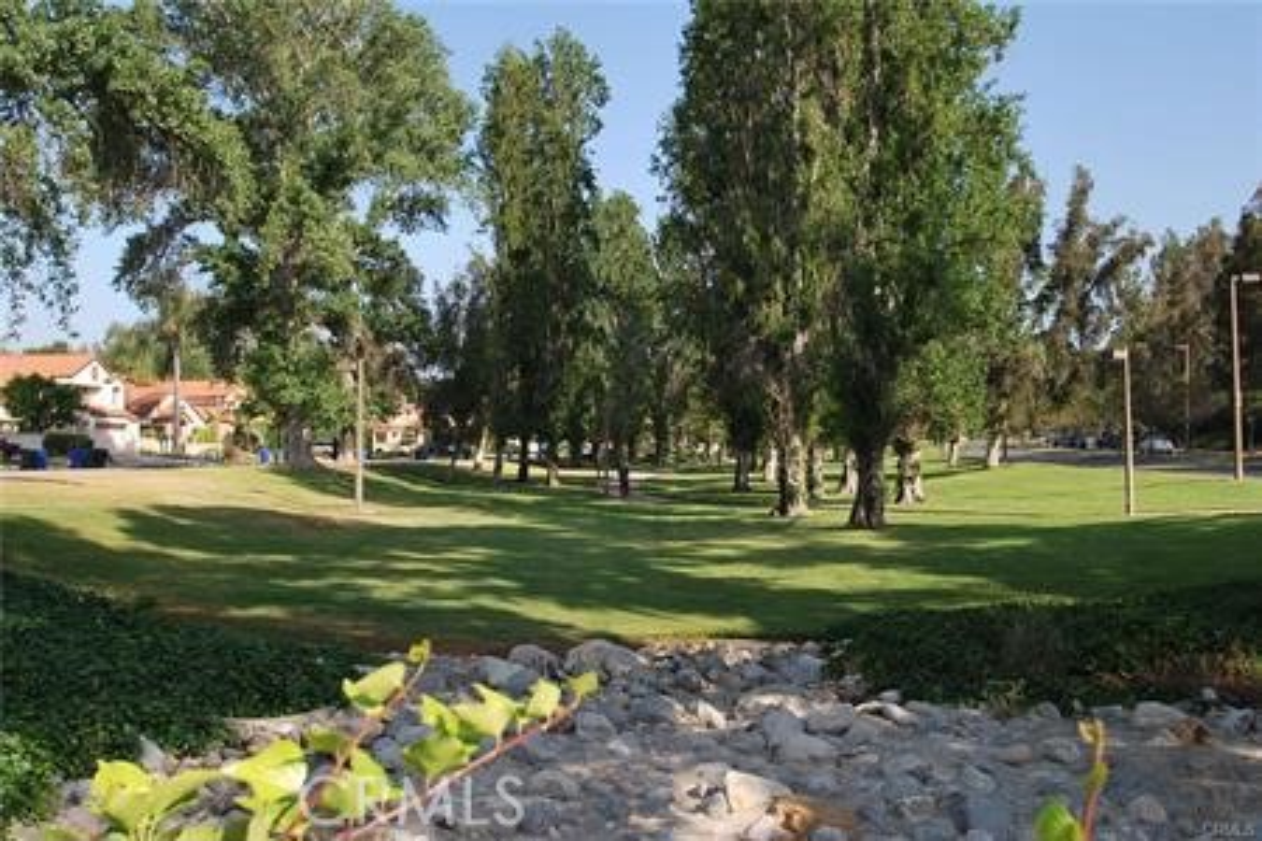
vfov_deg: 36.9
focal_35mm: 36
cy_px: 420
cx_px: 631
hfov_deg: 53.1
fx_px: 1262
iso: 100
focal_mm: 24
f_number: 6.3
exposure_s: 1/160
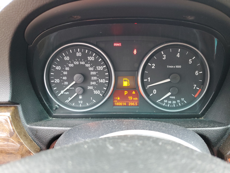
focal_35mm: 26
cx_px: 115
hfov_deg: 67.3
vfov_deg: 53.1
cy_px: 86
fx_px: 173
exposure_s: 1/60.2
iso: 140
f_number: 1.5
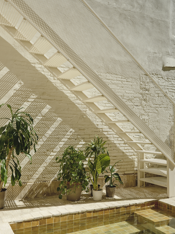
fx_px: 243
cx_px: 86
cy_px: 124
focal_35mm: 36
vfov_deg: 51.3
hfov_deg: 39.6
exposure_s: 1/160
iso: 100
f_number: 8
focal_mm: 41.1
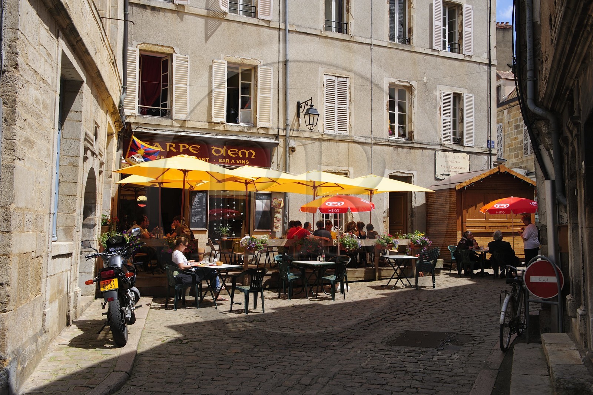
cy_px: 198
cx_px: 296
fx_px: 576
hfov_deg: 54.5
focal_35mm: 35
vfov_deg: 37.8
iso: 200
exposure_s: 1/160
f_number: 14
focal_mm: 35
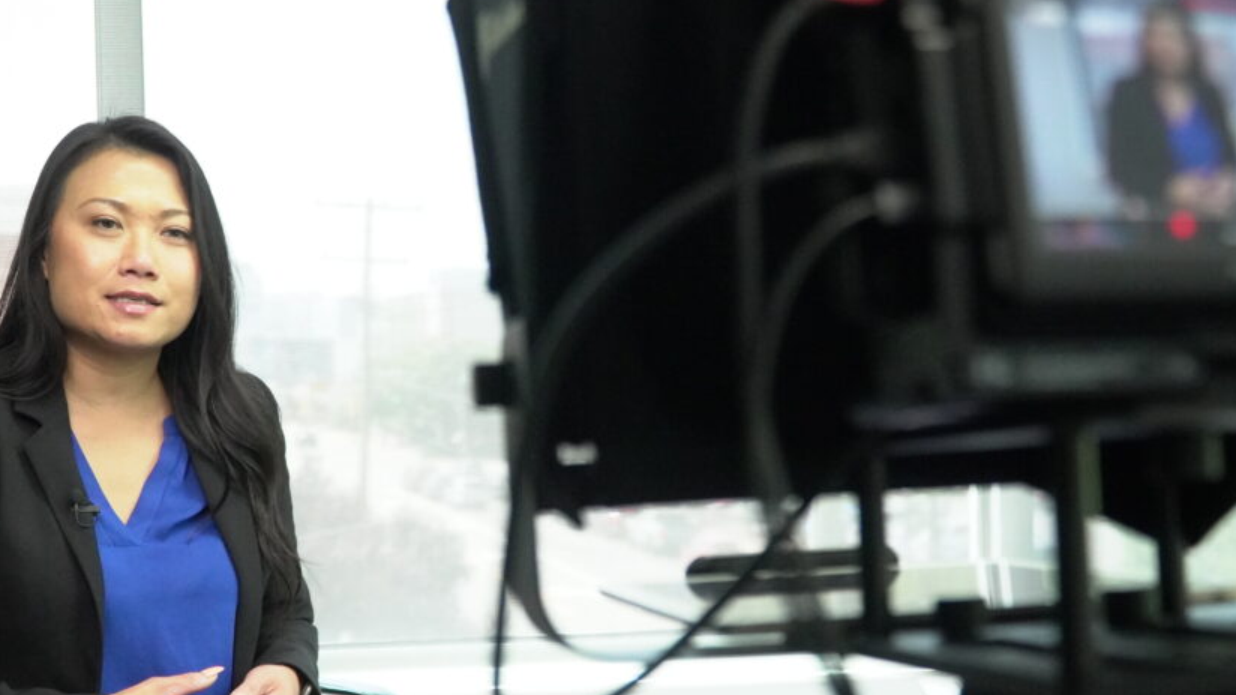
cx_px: 476
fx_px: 1856
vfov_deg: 21.2
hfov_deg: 36.6
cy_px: 433
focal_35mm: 57
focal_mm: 29
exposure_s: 1/800
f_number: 4
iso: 5000
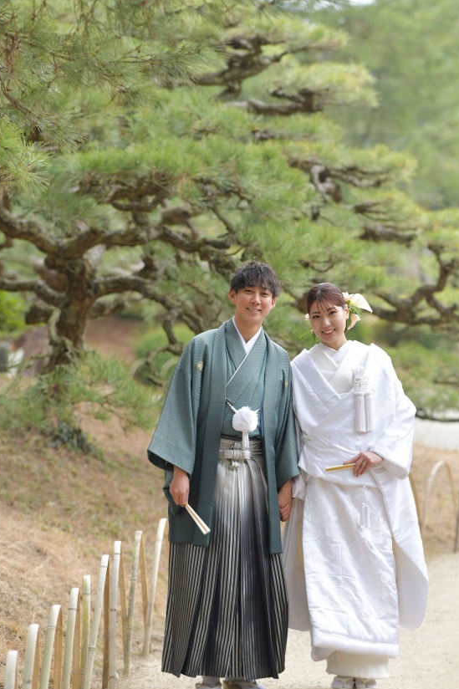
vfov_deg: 13.4
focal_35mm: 153
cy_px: 367
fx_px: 2927
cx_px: 322
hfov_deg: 9.0
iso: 125
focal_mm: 105
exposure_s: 1/250
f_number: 2.8
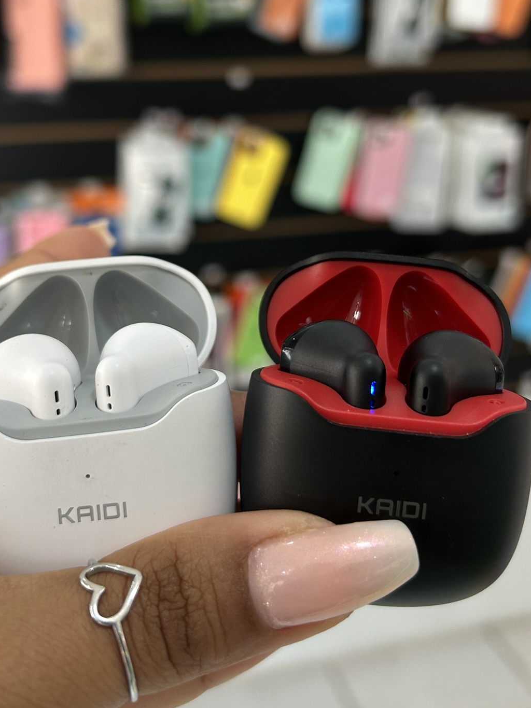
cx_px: 244
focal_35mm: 39
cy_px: 261
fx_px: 798
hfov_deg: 36.8
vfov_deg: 47.4
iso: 80
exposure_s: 1/120
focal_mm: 5.7
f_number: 1.5
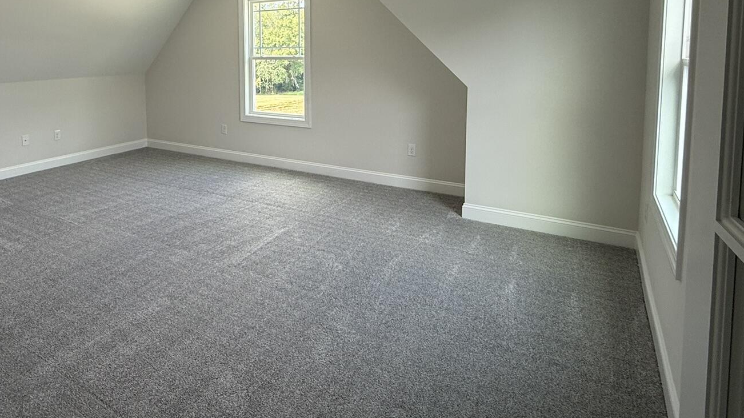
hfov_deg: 74.7
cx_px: 270
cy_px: 86
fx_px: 473
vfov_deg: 45.4
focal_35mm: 24
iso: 64
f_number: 2.2
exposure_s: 1/99
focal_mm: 2.22
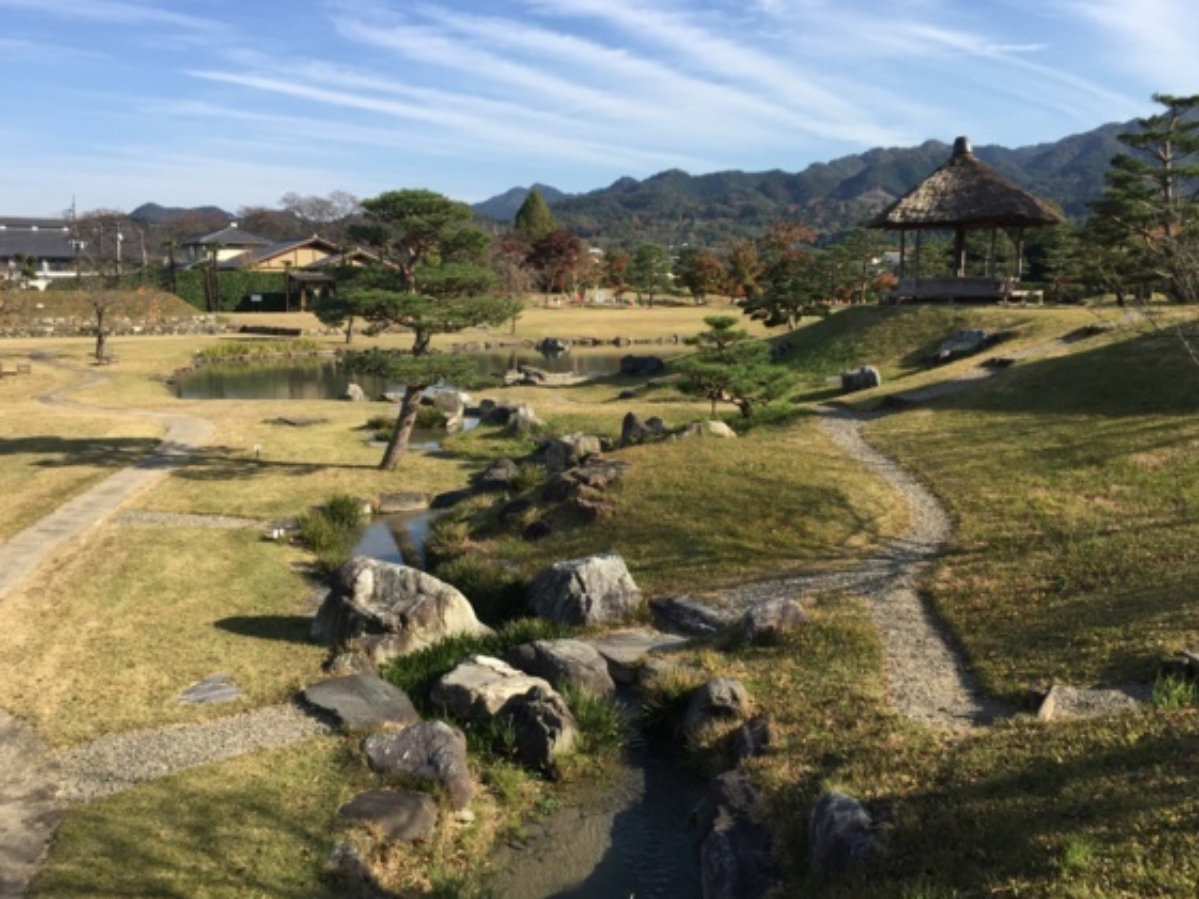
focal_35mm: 31
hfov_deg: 58.3
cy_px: 423
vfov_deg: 45.4
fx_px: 1074
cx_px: 630
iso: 32
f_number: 2.2
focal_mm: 4.15
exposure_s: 1/1099
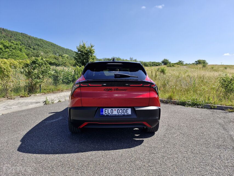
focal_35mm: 23
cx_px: 117
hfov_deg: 73.9
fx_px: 156
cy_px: 88
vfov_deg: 58.9
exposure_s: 1/1196
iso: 50
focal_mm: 5.54
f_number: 1.8
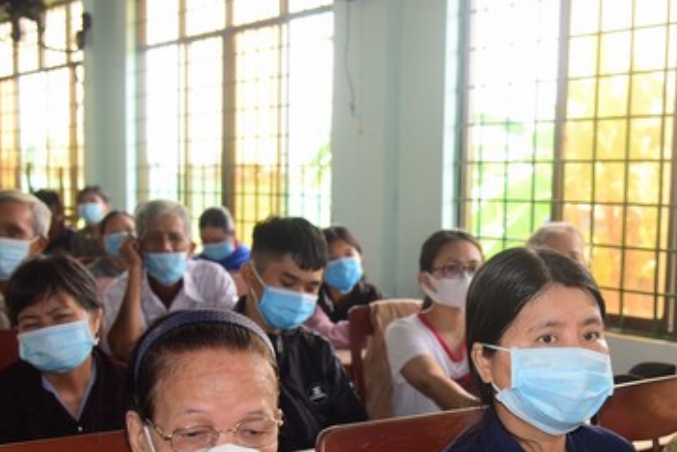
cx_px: 495
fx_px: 1016
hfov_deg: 36.1
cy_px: 309
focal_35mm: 54
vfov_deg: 24.9
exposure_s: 1/160
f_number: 4
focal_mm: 30
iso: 500
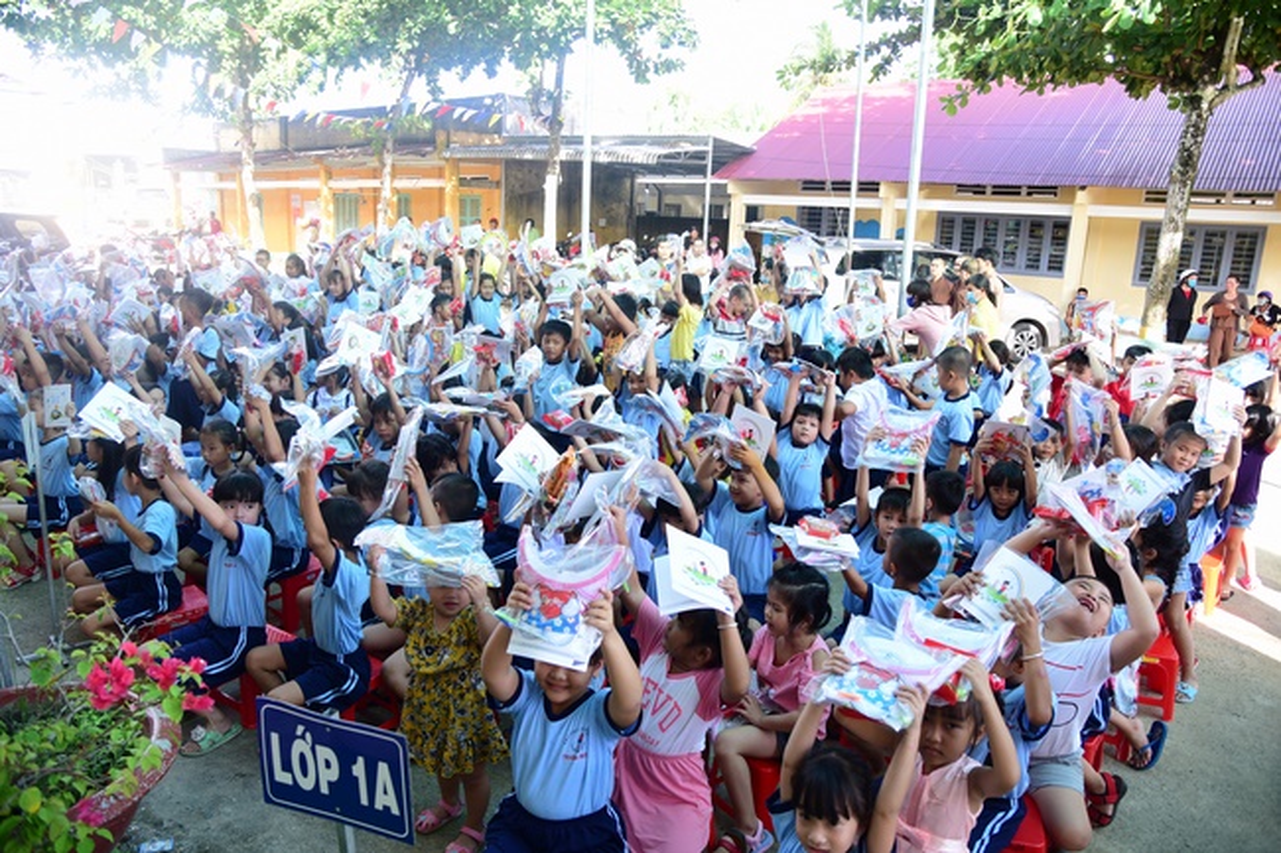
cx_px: 640
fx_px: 854
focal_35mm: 24
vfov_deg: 53.1
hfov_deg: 73.8
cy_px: 426
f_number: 4.5
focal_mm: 24
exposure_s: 1/160
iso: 250
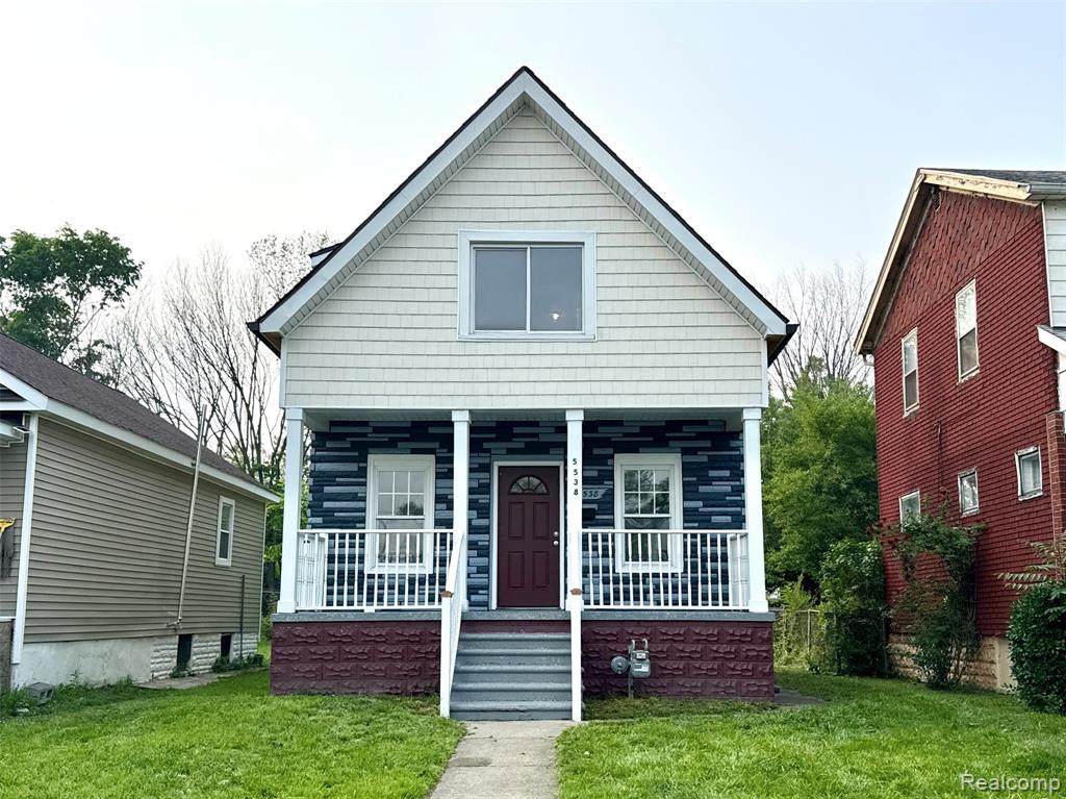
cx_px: 533
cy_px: 400
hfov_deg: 71.6
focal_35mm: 24
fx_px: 739
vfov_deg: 56.8
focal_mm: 6.76
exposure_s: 1/5319
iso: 100
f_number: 1.78
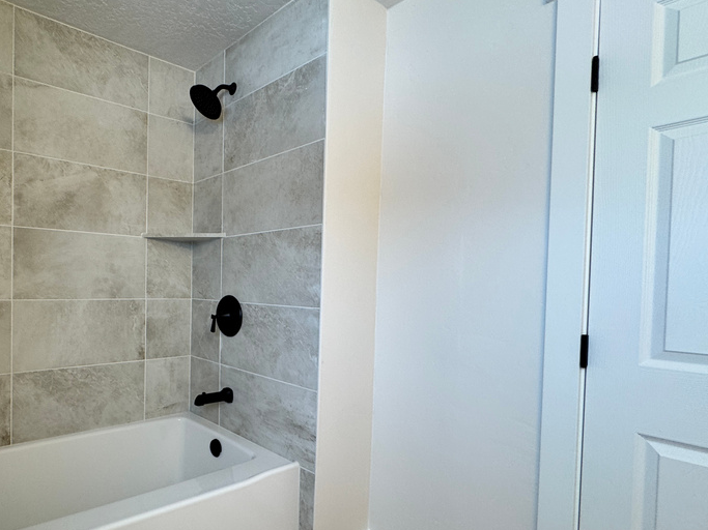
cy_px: 295
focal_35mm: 21
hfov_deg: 75.3
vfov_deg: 63.2
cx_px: 209
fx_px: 429
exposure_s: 1/120
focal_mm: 2.22
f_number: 2.2
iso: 125
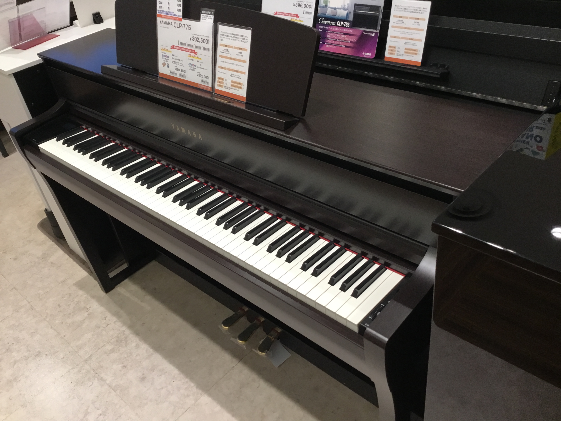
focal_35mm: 31
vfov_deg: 45.4
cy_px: 210
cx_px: 280
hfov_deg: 58.4
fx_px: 502
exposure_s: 1/30
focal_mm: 3.3
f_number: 2.4
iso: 40
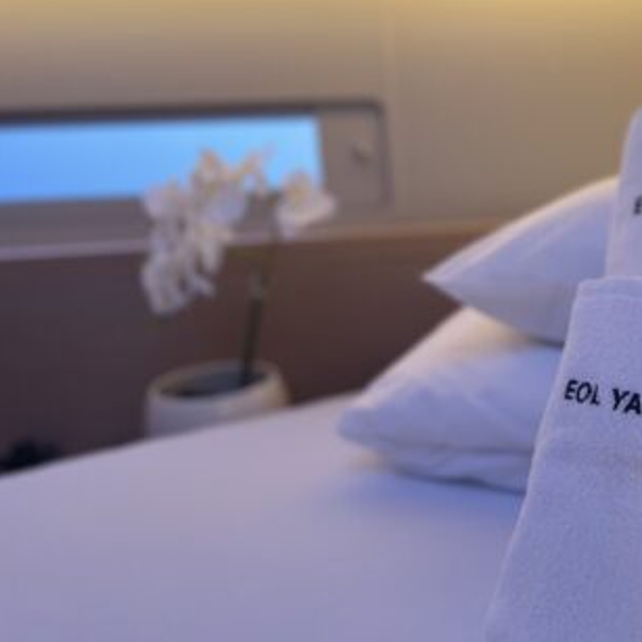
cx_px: 482
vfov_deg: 47.2
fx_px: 734
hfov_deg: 45.6
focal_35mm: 35
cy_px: 305
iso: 125
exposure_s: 1/114
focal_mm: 5.7
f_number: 1.5
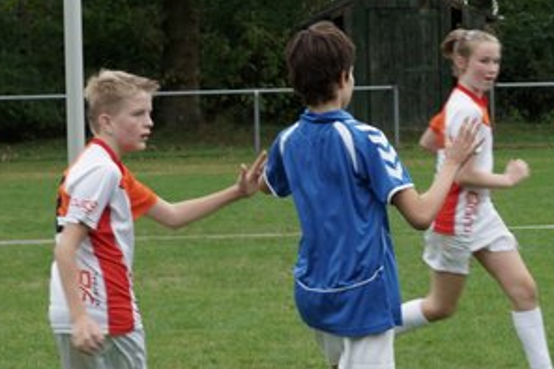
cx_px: 518
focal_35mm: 162
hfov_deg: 12.6
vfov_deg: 8.4
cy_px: 290
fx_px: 2492
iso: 100
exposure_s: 1/250
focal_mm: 50
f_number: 4
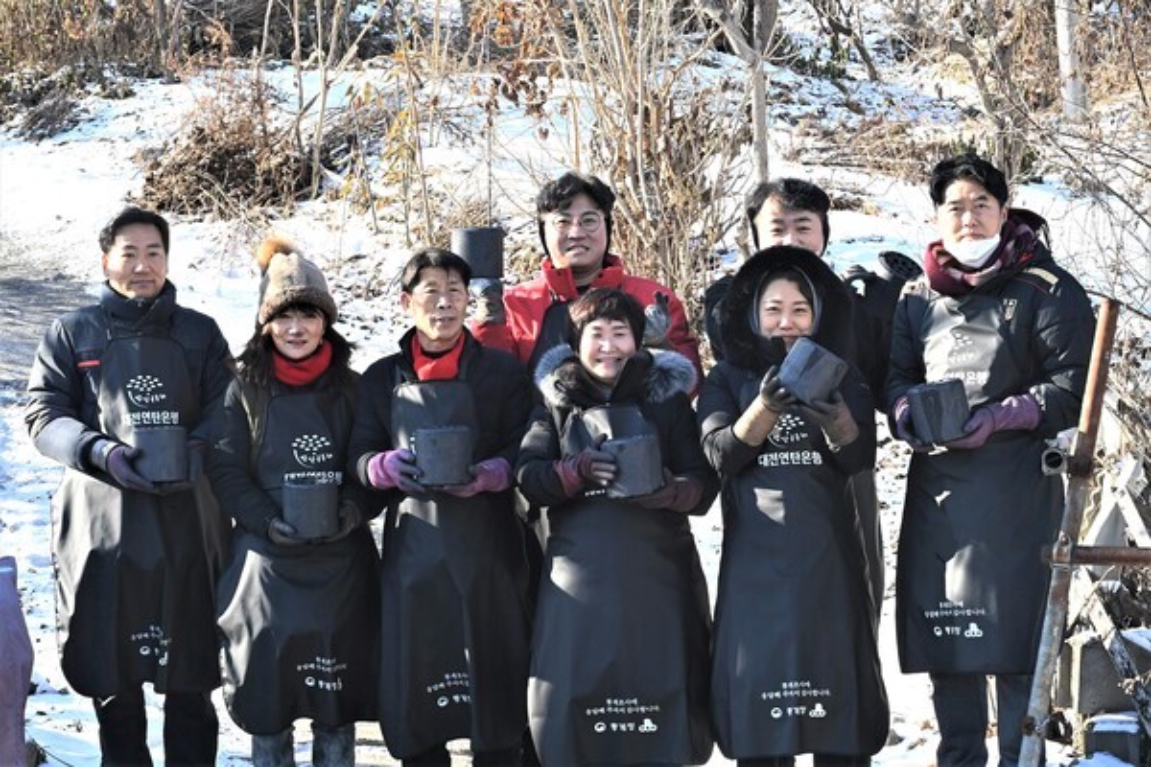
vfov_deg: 15.9
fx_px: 2749
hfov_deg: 23.6
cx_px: 576
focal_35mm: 86
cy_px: 384
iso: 2000
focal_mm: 86
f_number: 22
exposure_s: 1/160
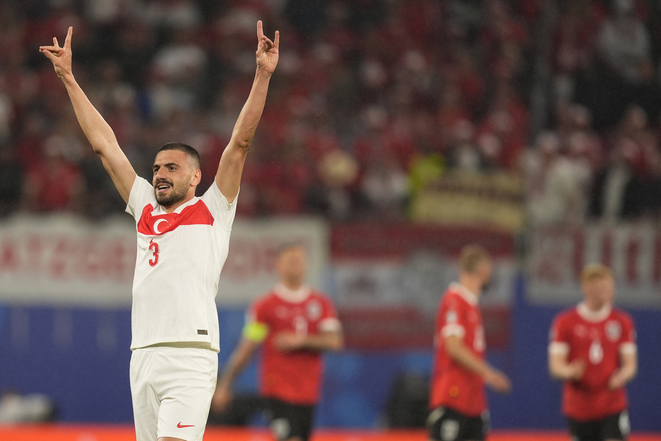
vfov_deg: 3.4
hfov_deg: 5.2
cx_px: 330
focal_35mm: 400
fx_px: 7343
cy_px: 220
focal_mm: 400
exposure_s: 1/1600
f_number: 2.8
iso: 1600
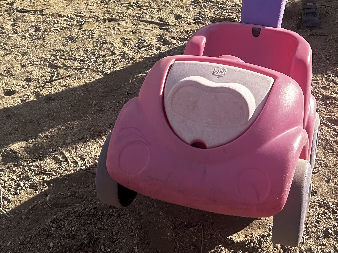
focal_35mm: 57
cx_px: 219
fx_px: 557
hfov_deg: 33.5
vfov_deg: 24.6
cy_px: 8
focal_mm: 5.7
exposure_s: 1/1724
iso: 50
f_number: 1.5
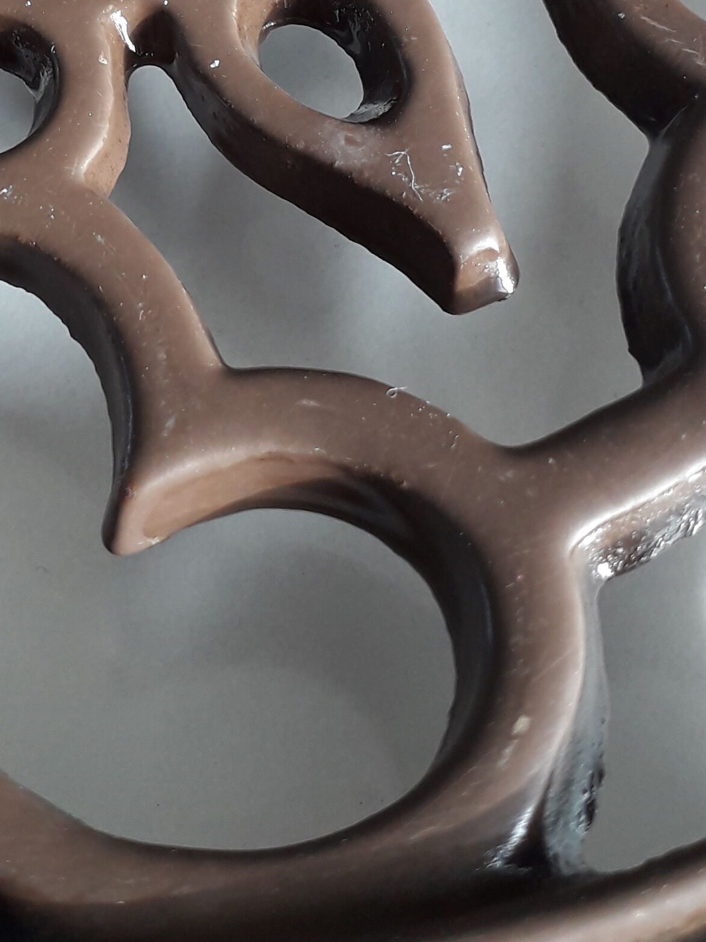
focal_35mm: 71
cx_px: 61
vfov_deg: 26.2
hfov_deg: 20.3
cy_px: 37
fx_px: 1931
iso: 64
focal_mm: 3.6
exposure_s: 1/50
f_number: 1.9
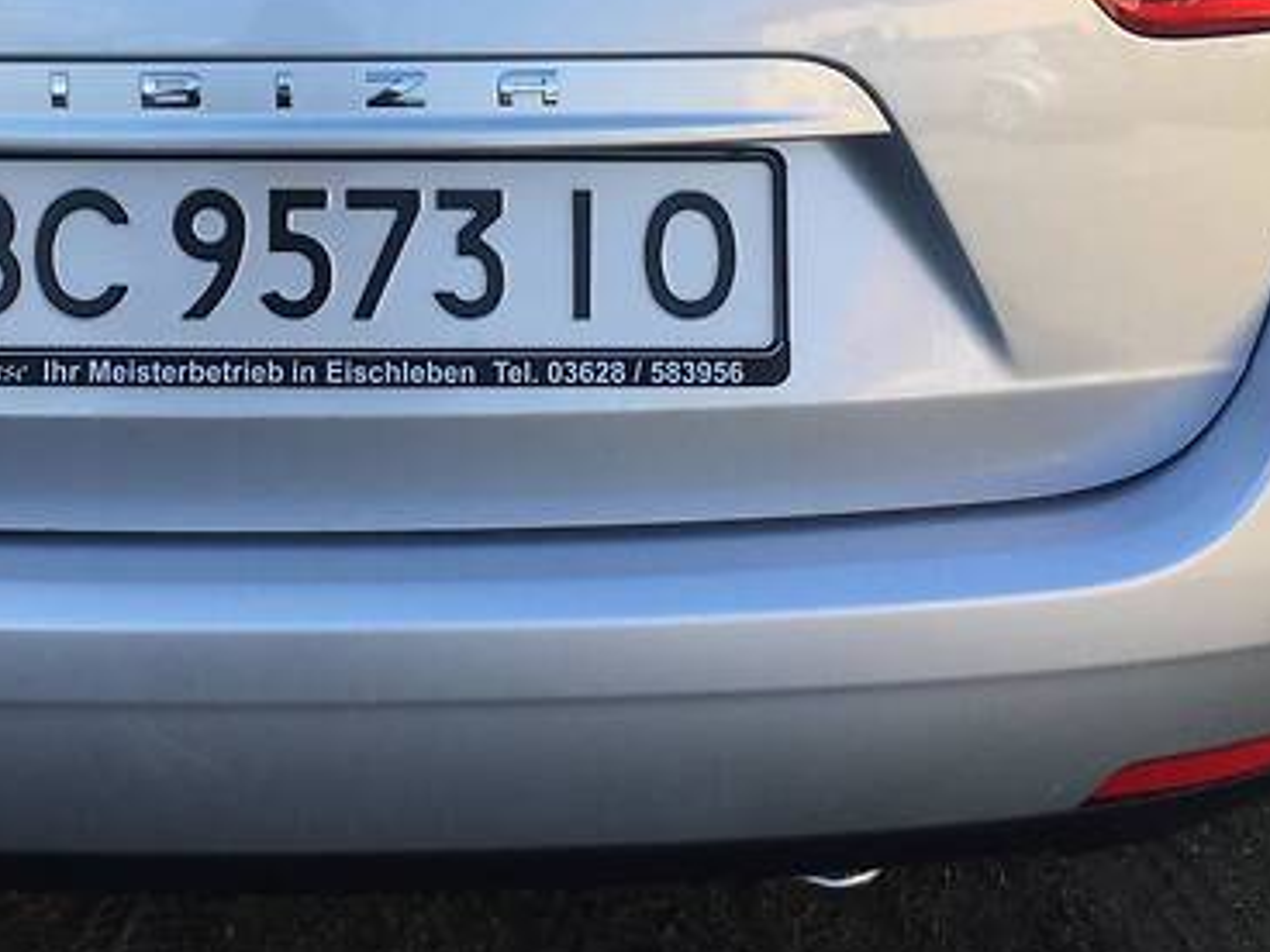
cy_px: 21
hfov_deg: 30.1
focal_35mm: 63
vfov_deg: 22.5
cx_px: 293
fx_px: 2311
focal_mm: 4.2
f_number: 2.2
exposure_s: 1/648
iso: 32
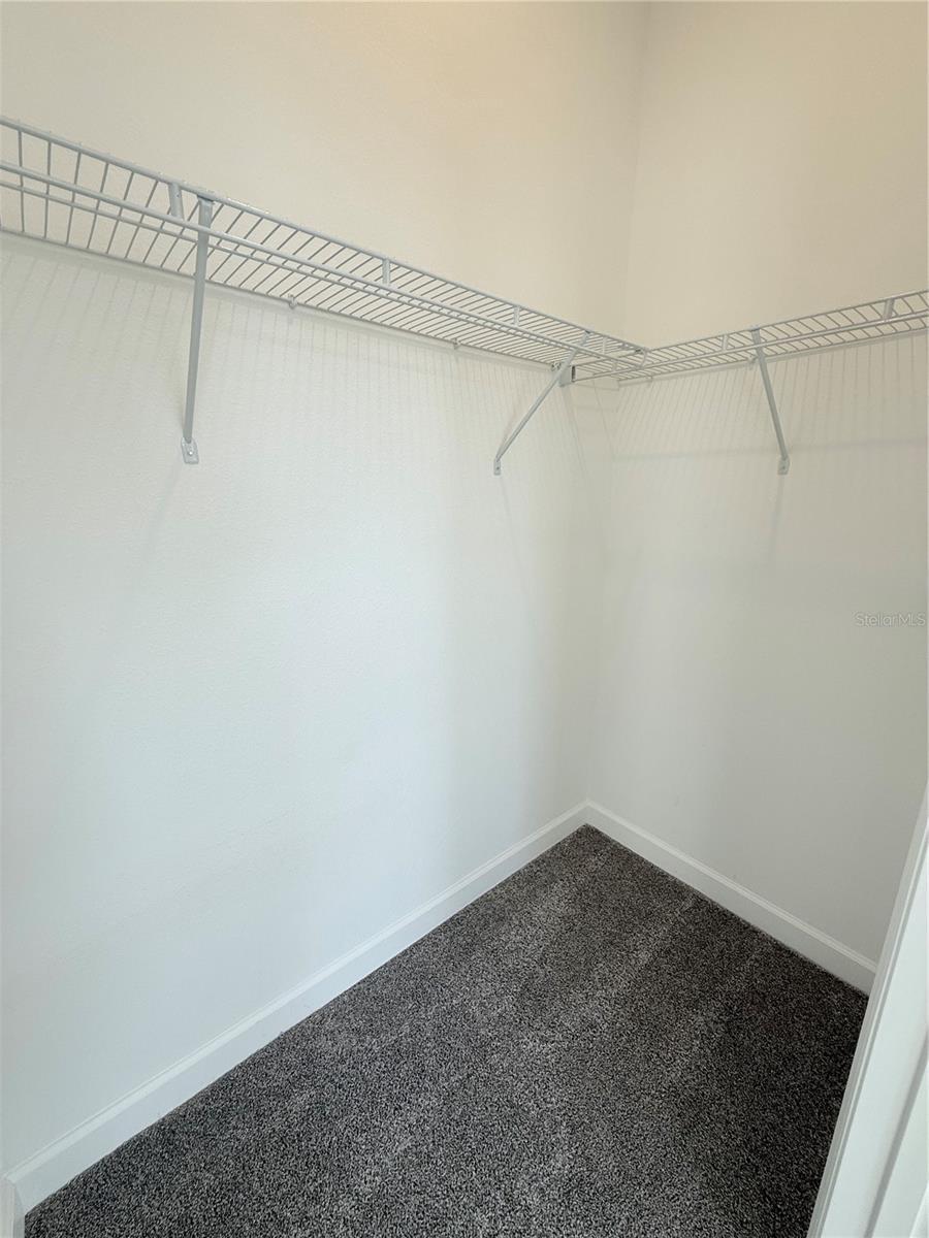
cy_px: 619
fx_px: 501
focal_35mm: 14
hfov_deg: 85.7
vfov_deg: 102.1
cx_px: 464
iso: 64
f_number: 2.2
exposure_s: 1/120
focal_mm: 2.22
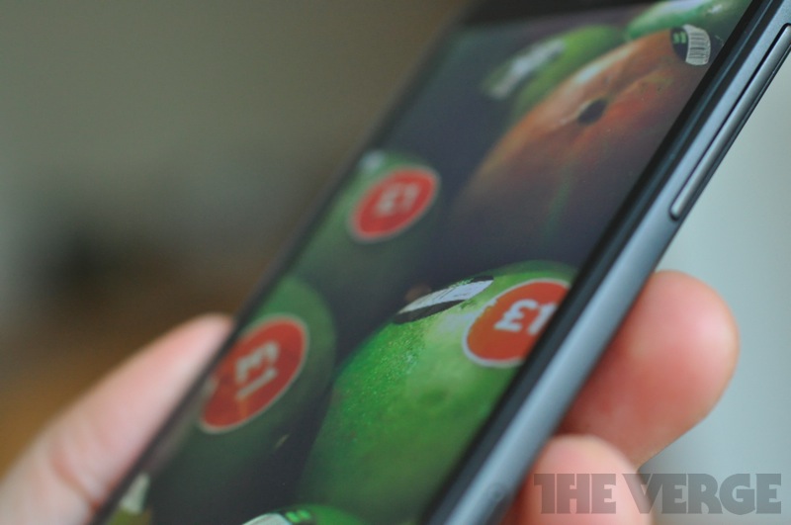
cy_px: 262
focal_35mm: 75
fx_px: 1646
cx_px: 396
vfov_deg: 18.1
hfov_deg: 27.0
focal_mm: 50
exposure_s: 1/80
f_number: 3.5
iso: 1000
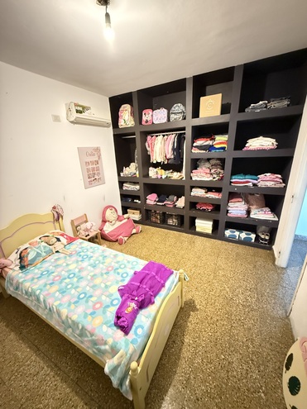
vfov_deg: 102.1
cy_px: 204
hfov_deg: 85.6
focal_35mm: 14
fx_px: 166
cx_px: 154
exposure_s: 1/25
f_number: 2.2
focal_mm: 2.22
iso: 2500
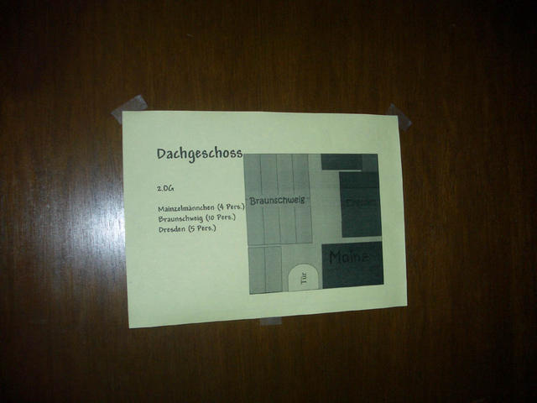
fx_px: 543
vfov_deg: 40.7
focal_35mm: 35
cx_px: 268
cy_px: 202
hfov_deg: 52.6
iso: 100
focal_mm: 5.8
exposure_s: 1/60
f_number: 2.6
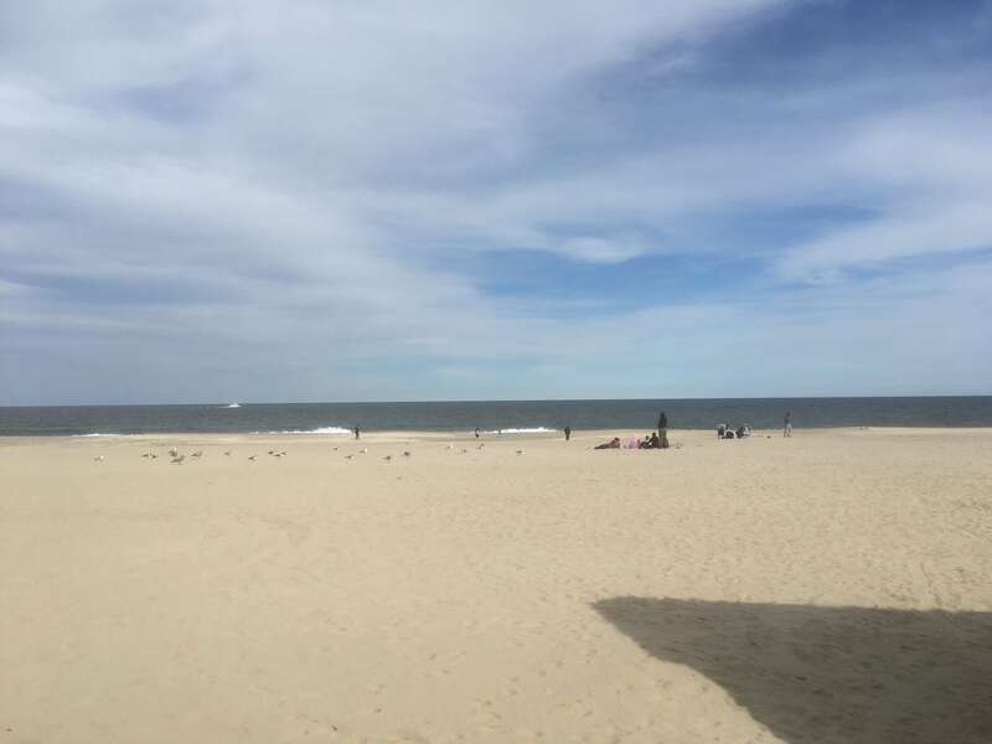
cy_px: 372
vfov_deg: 48.2
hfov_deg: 61.7
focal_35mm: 29
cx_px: 496
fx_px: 831
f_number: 2.2
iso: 25
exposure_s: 1/3344
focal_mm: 4.15
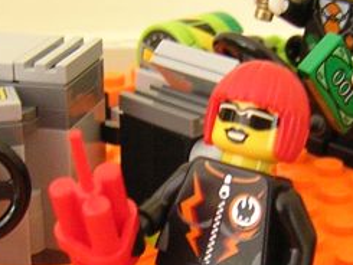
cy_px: 164
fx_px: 959
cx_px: 186
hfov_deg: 20.9
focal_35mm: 94
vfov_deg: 15.7
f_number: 2.6
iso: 400
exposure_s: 1/2.9
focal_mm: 4.7
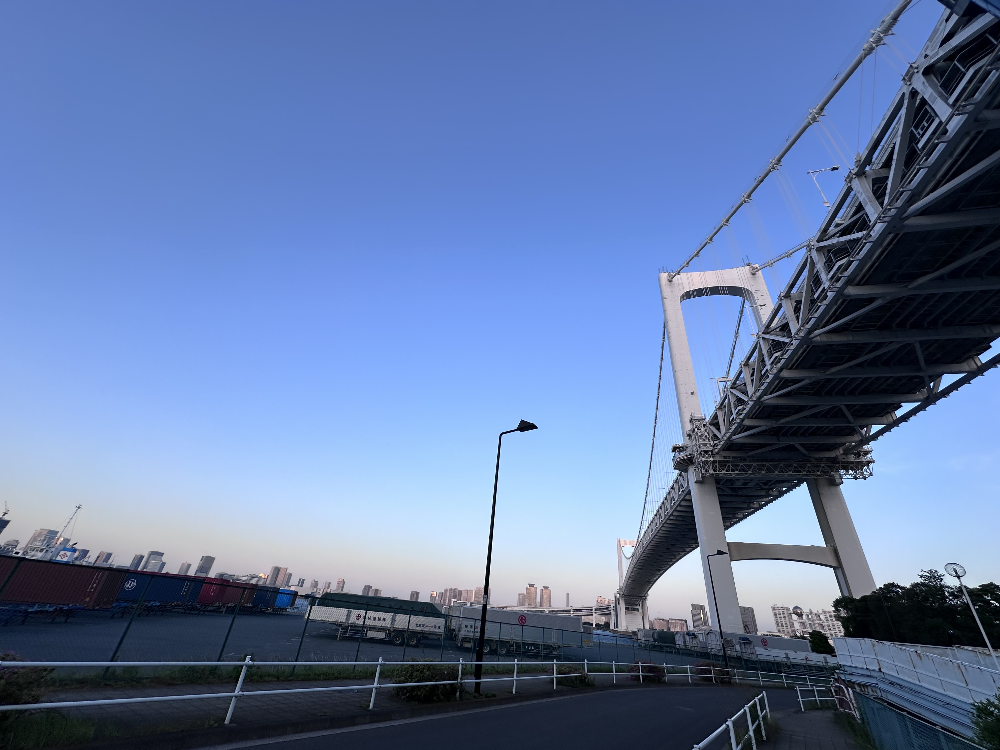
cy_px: 375
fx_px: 404
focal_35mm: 14
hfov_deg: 102.1
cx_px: 500
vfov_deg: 85.7
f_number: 2.2
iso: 40
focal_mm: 2.22
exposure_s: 1/317
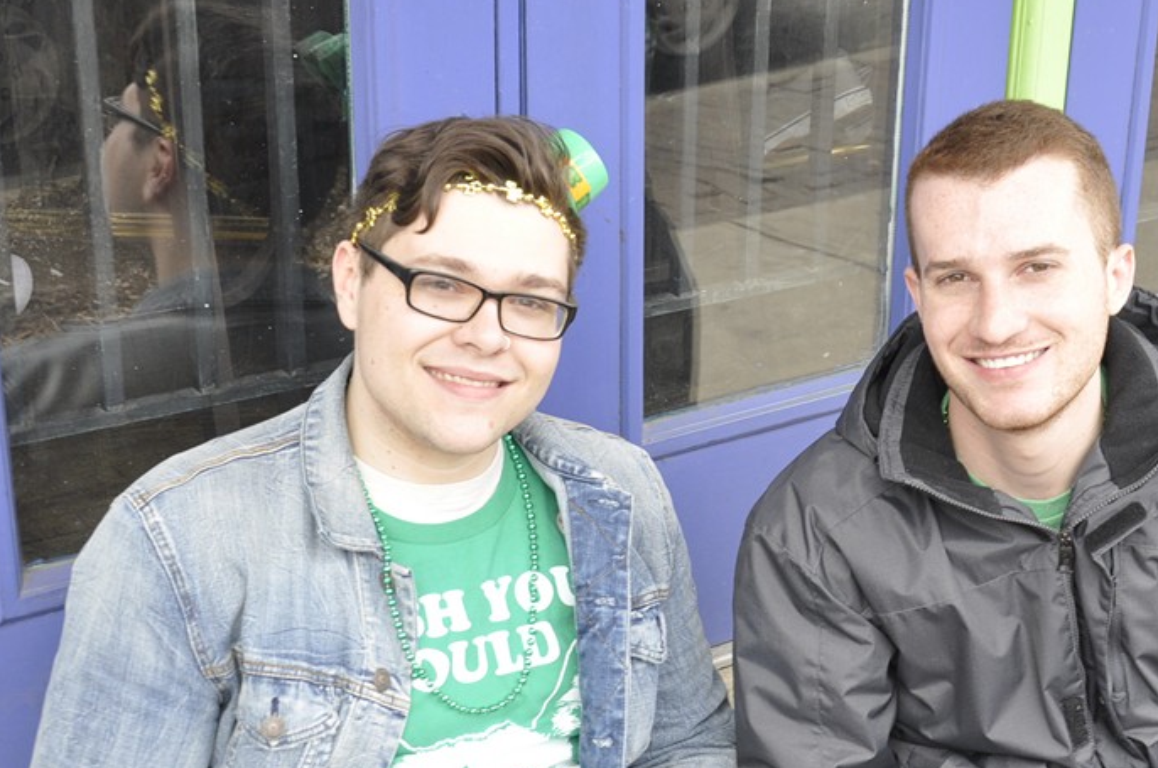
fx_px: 2248
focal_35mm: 70
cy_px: 432
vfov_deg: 19.4
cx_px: 652
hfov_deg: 28.9
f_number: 8
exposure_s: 1/60
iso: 400
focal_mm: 32
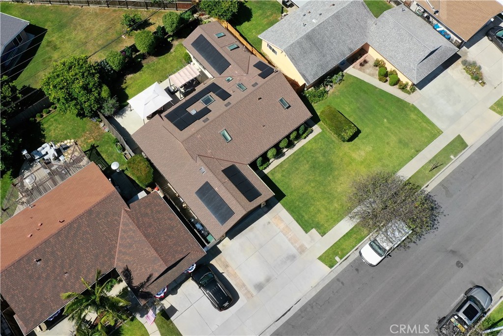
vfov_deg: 46.4
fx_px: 391
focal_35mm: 28
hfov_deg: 65.5
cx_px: 252
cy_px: 168
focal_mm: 10.26
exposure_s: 1/500
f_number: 5.6
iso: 100
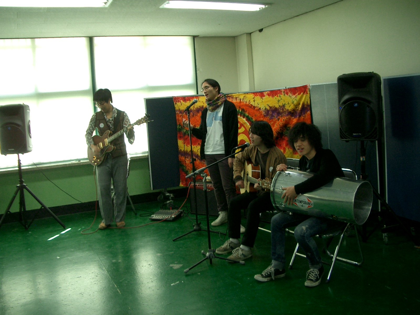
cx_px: 210
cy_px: 158
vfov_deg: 40.7
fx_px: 425
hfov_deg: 52.6
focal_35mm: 35
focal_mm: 5.8
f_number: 2.6
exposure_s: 1/40
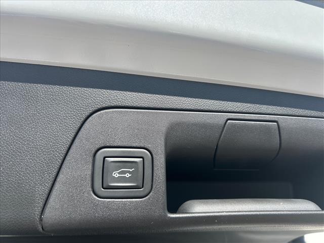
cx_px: 162
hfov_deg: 67.3
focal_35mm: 26
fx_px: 243
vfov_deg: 53.1
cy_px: 122
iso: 50
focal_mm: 5.7
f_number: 1.5
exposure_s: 1/1698
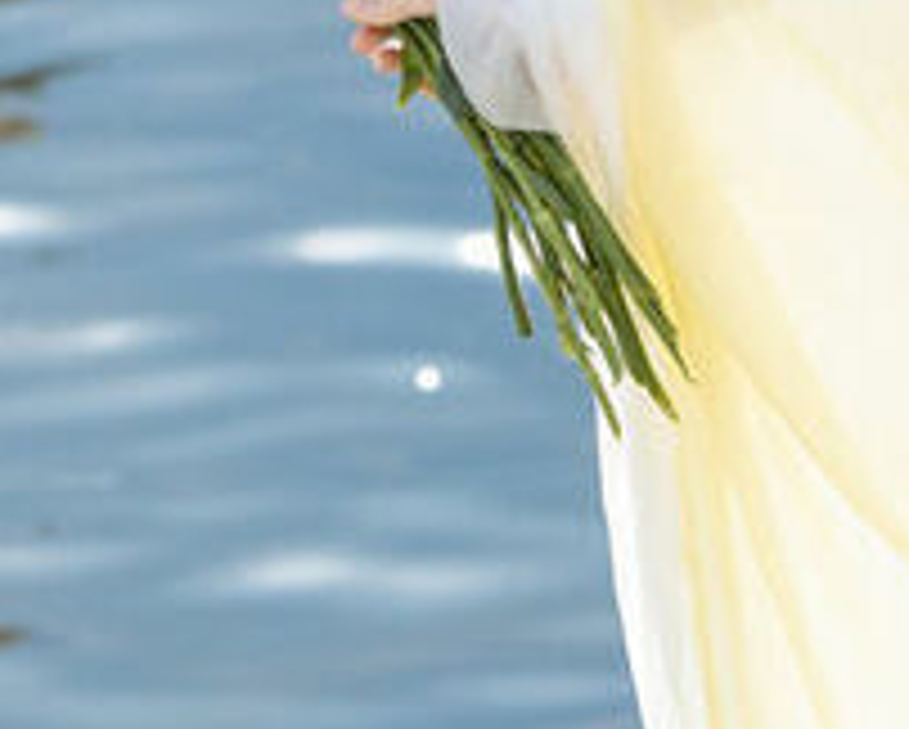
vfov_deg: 2.2
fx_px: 18662
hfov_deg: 2.8
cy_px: 446
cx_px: 918
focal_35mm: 693
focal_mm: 142
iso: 200
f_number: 4.5
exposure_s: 1/400
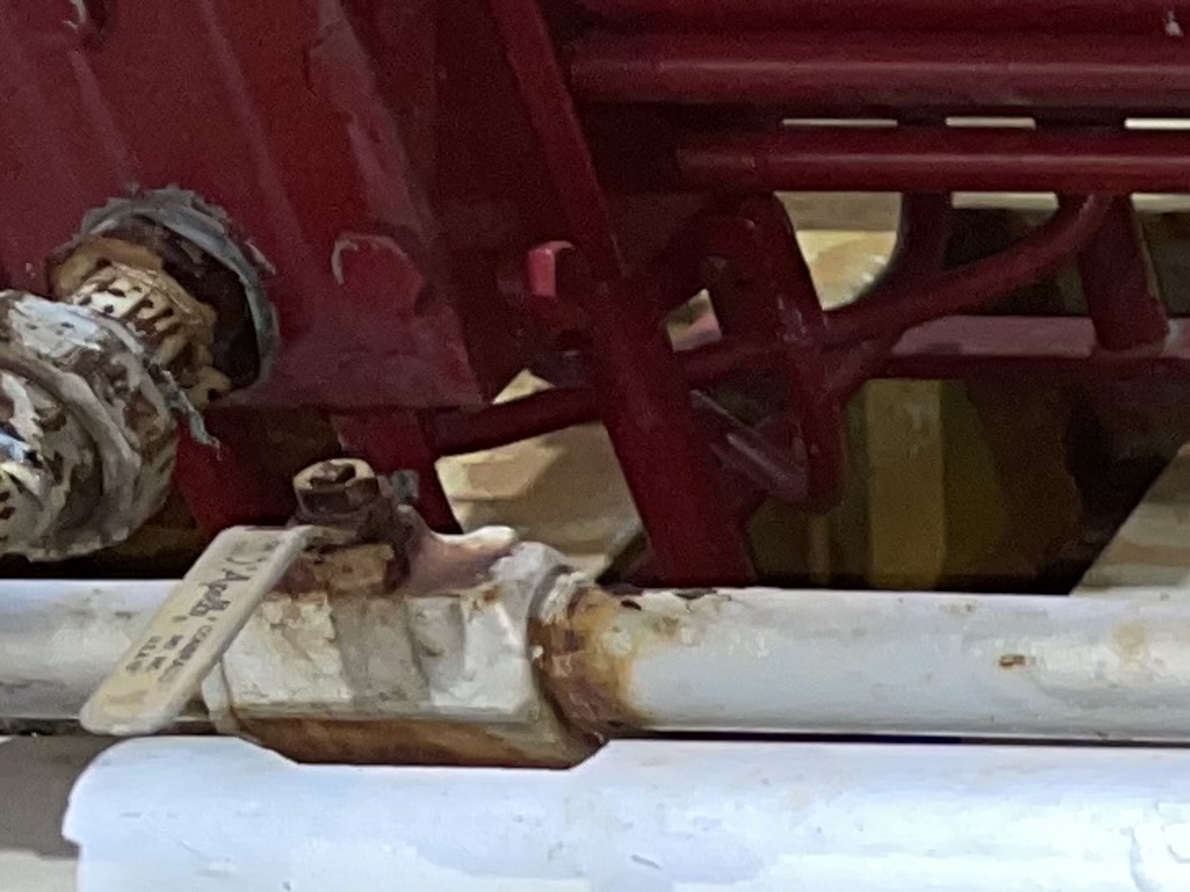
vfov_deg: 9.2
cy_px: 2156
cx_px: 3243
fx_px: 4950
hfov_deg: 10.7
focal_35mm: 144
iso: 50
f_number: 1.6
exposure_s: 1/26
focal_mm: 4.2
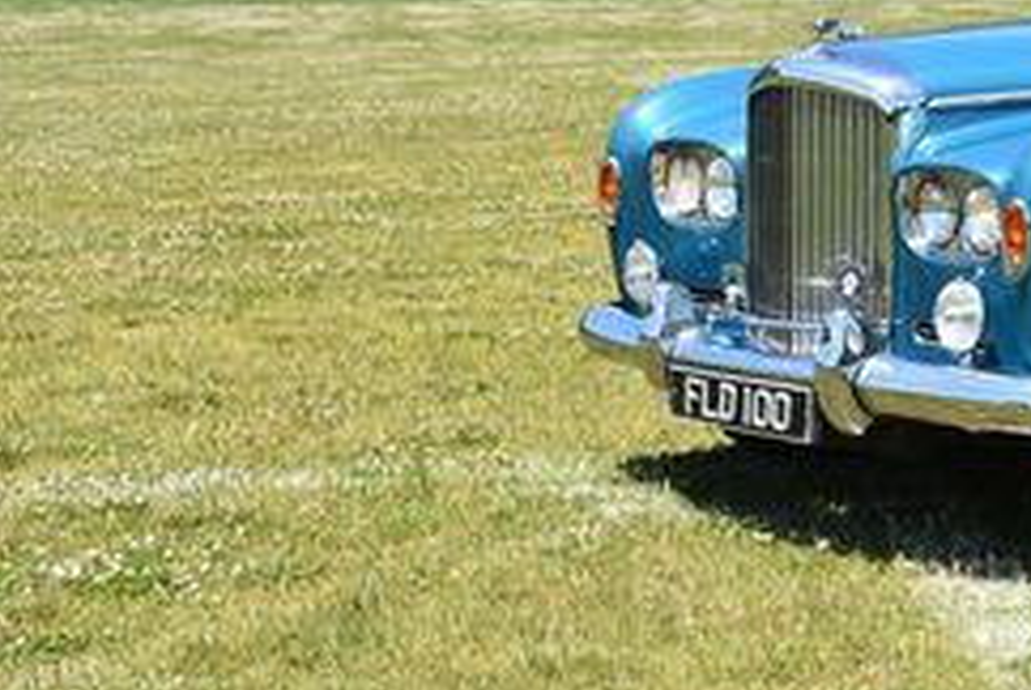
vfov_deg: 13.2
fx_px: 2953
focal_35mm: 103
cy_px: 85
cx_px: 1359
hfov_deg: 18.4
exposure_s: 1/500
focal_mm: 26
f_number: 8
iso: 220
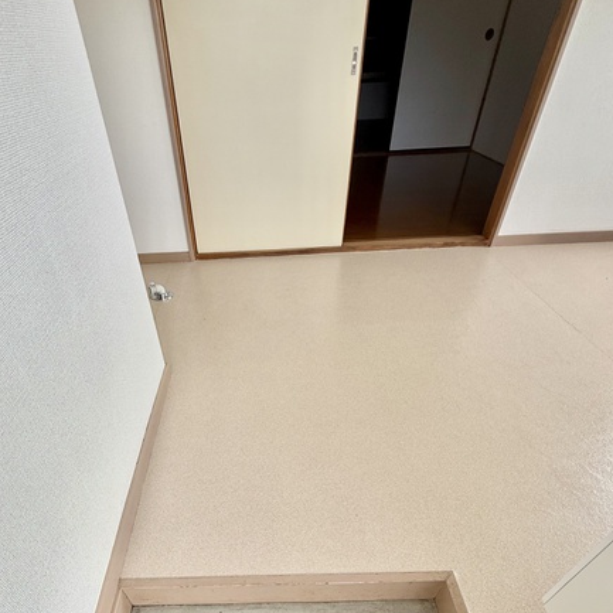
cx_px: 257
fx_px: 401
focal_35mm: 20
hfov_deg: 74.3
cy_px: 476
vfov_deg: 68.8
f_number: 2.2
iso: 40
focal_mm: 2.22
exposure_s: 1/109
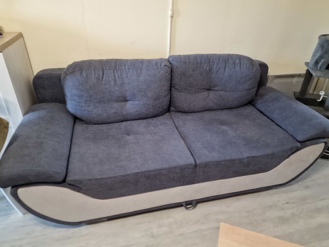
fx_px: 228
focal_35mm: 24
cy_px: 124
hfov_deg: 71.6
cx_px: 164
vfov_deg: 56.8
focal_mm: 6.4
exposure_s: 1/100
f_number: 1.8
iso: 1000
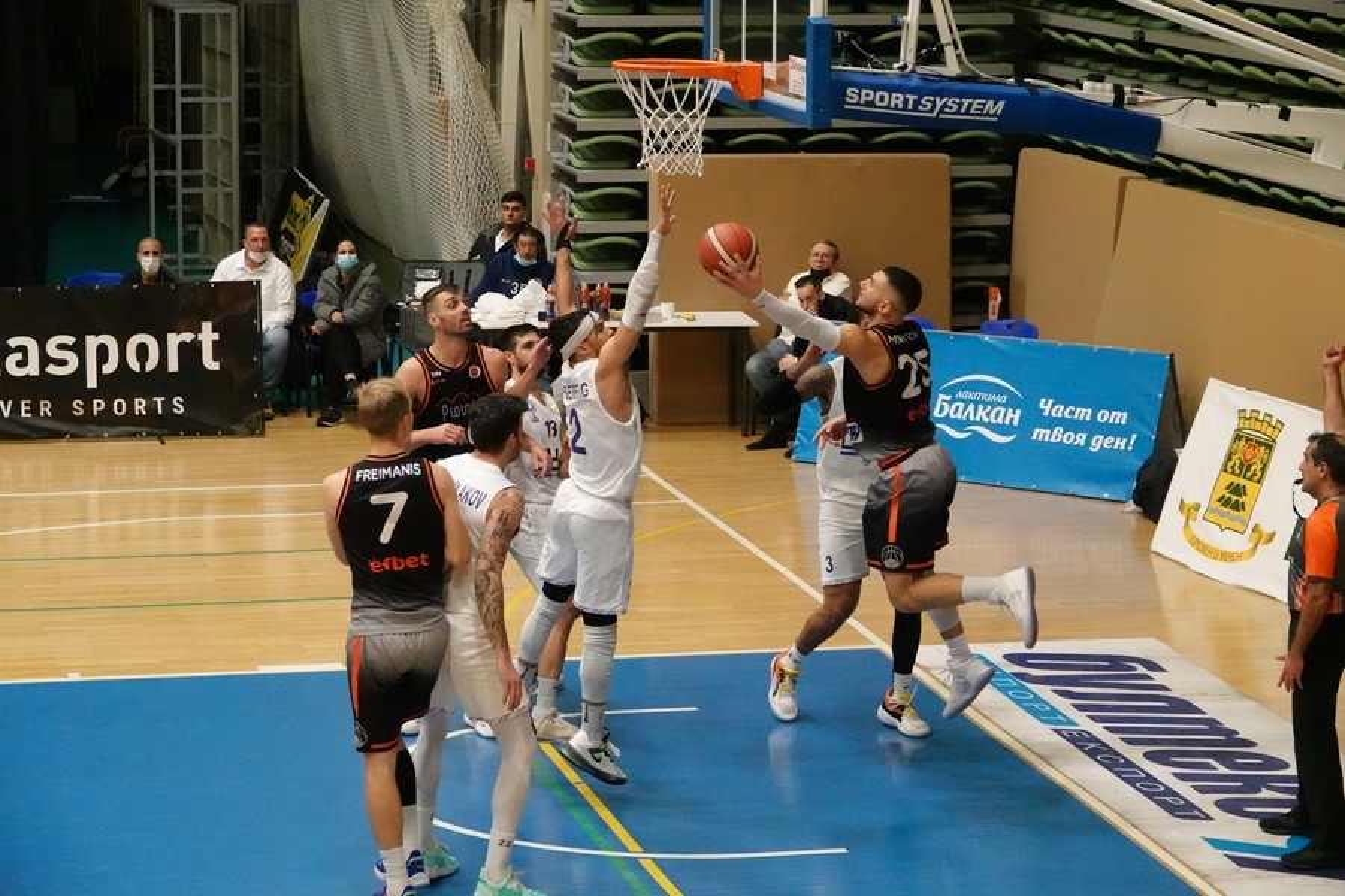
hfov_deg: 19.1
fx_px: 3997
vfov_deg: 12.8
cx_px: 672
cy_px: 448
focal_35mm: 107
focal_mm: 39.42
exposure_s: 1/500
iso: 6400
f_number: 4
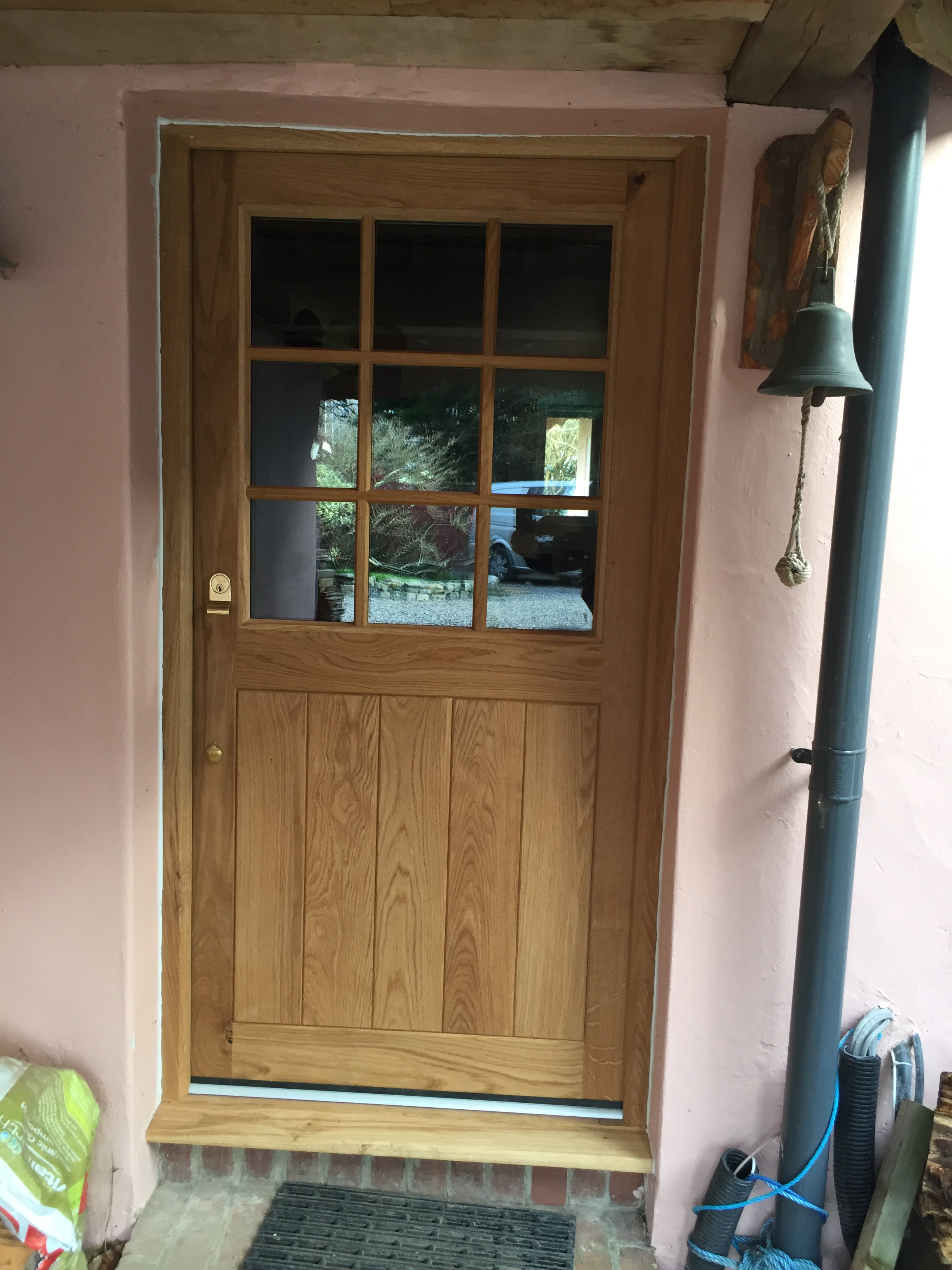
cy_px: 635
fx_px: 1063
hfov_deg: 48.2
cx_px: 476
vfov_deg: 61.7
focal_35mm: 29
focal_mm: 4.15
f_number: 2.2
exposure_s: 1/33
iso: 50
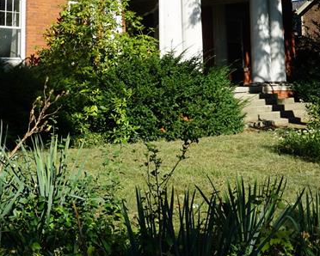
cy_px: -12
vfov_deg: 23.4
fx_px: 587
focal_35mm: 62
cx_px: 147
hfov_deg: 30.5
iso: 100
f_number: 10
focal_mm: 16
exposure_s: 1/100
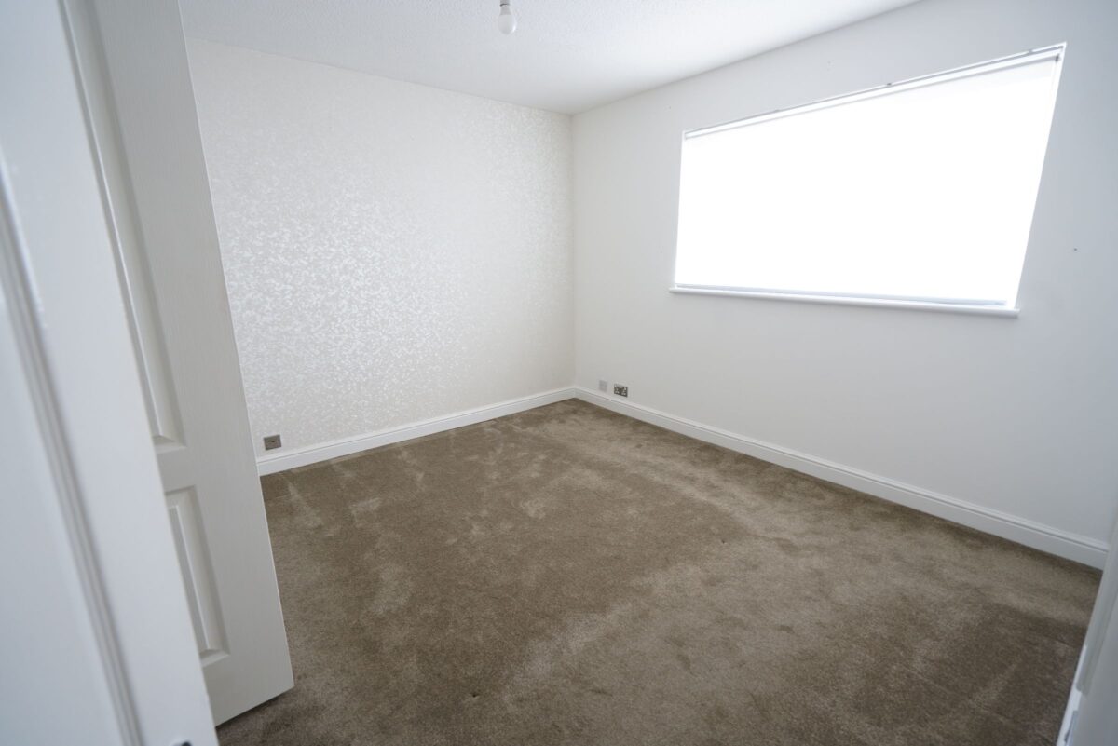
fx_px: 497
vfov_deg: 73.8
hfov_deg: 96.7
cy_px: 373
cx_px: 559
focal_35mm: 16
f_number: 4.5
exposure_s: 1/13
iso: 400
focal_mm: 16
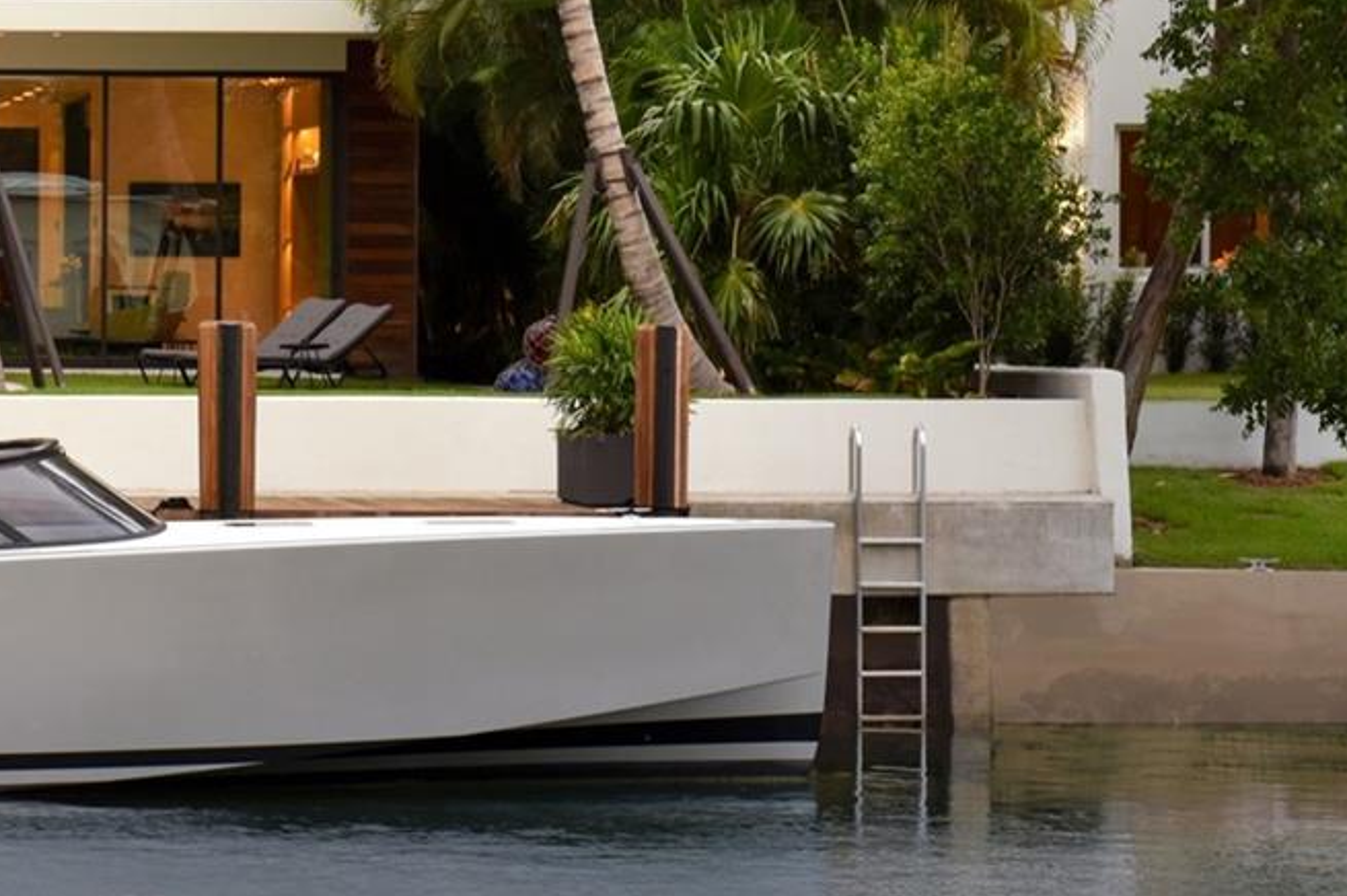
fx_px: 6395
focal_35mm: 171
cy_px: 234
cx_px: -280
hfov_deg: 11.8
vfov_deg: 8.0
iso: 640
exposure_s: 1/8
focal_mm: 70
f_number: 14
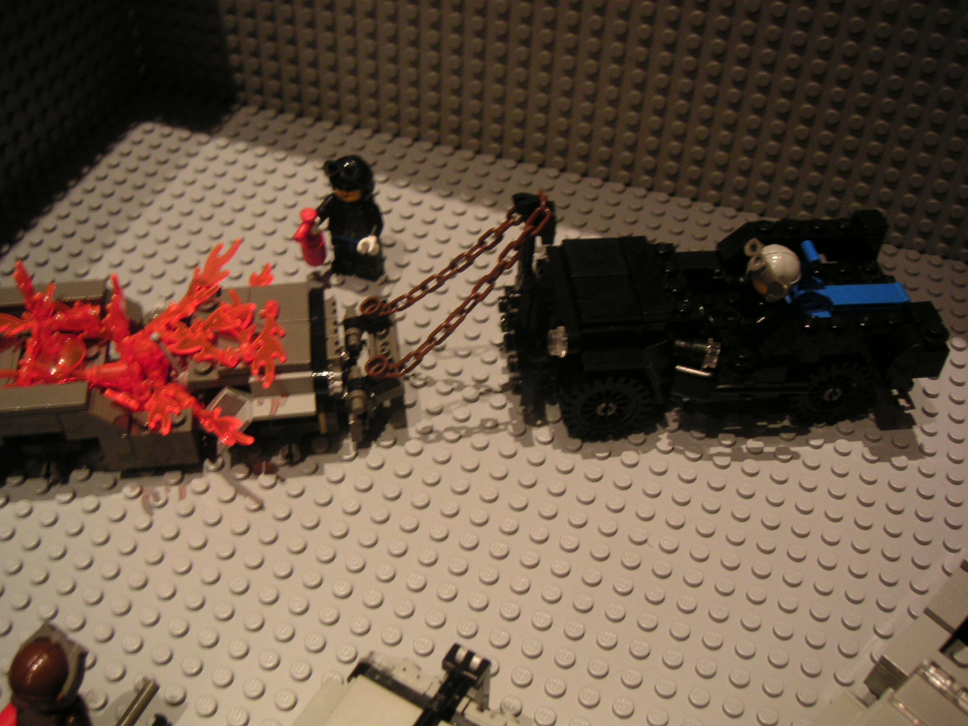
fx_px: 1035
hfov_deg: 50.1
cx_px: 484
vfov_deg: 38.7
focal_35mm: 37
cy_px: 363
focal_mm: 5.7
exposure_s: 1/8
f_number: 2.8
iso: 100
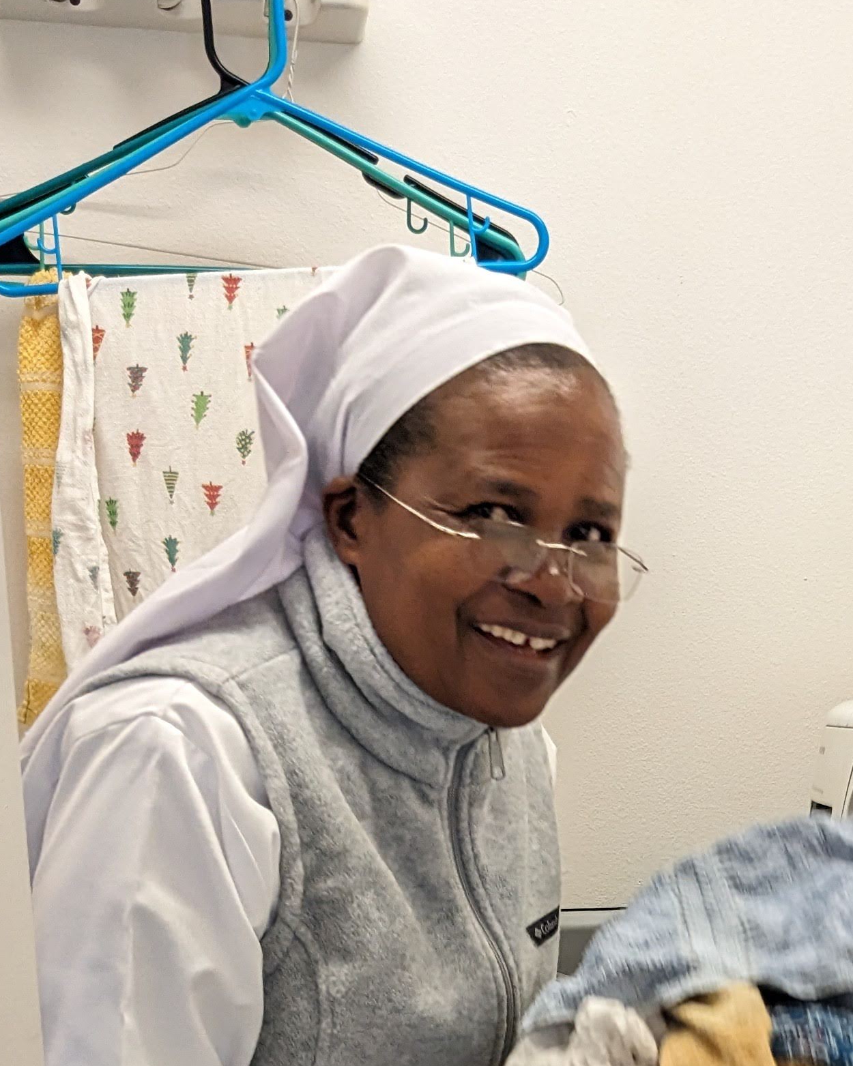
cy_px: 1236
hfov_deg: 22.2
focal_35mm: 68
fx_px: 2146
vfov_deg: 25.4
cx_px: 666
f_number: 1.73
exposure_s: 1/120
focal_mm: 4.38
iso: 155
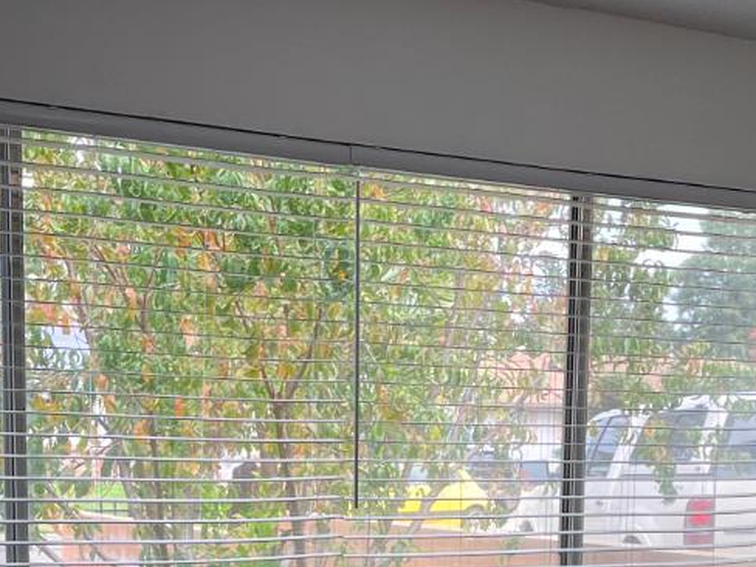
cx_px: 460
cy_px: 696
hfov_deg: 24.4
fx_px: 1747
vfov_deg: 17.5
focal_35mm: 80
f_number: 1.6
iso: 64
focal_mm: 5.1
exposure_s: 1/120
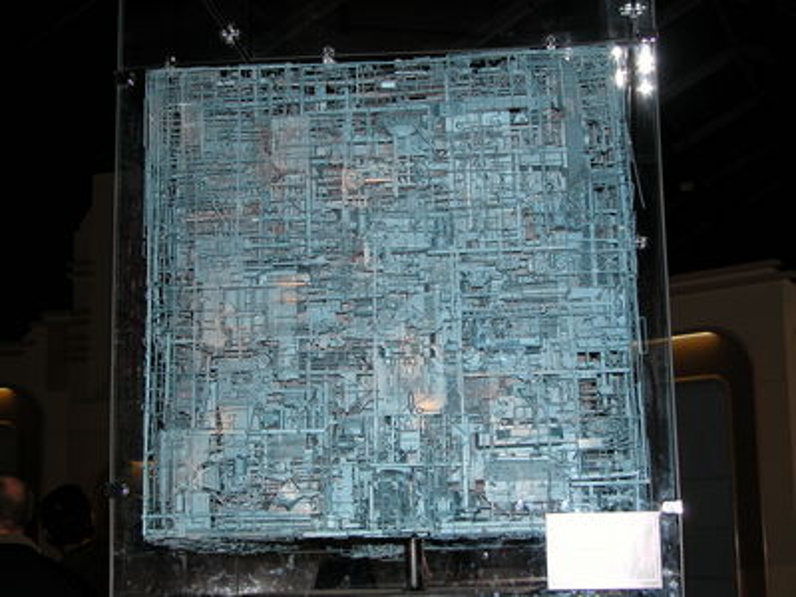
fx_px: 1403
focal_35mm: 61
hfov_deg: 31.7
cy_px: 298
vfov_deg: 24.0
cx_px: 398
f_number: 3.2
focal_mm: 15.7
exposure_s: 1/60.3
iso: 100
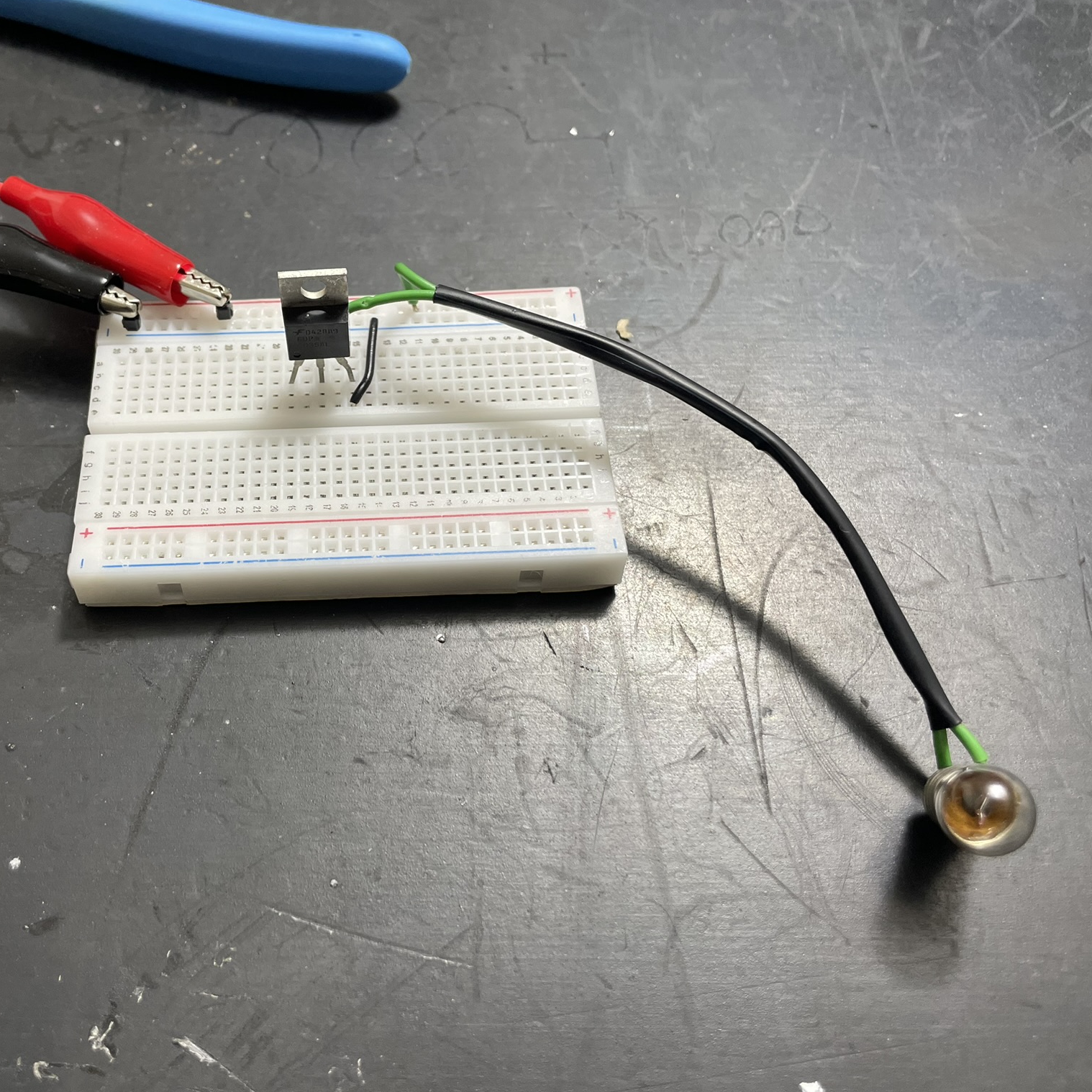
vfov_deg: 52.5
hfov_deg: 51.8
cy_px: 545
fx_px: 1106
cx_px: 387
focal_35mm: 31
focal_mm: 4.2
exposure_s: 1/100
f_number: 1.6
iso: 125
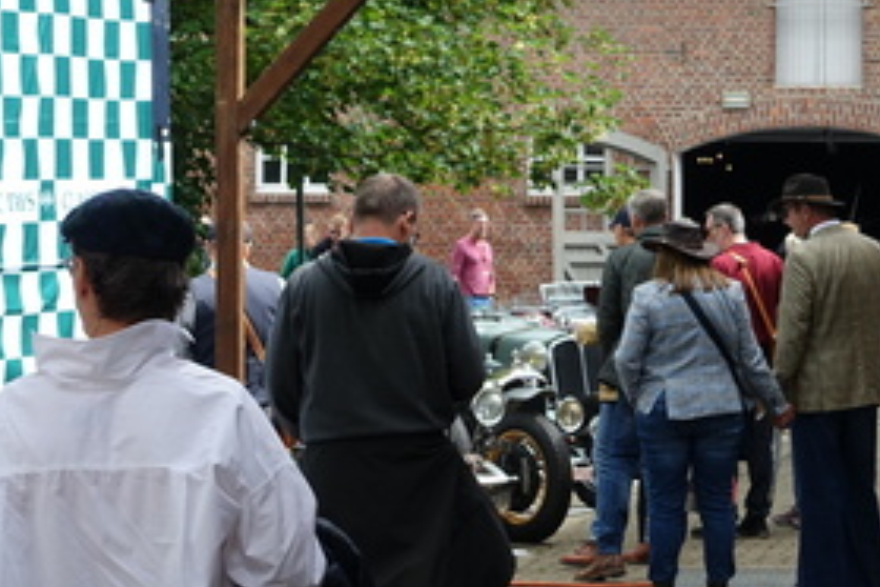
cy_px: 32
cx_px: 442
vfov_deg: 9.6
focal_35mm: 142
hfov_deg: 14.4
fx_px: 3471
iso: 125
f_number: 5.6
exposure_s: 1/100
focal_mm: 24.28
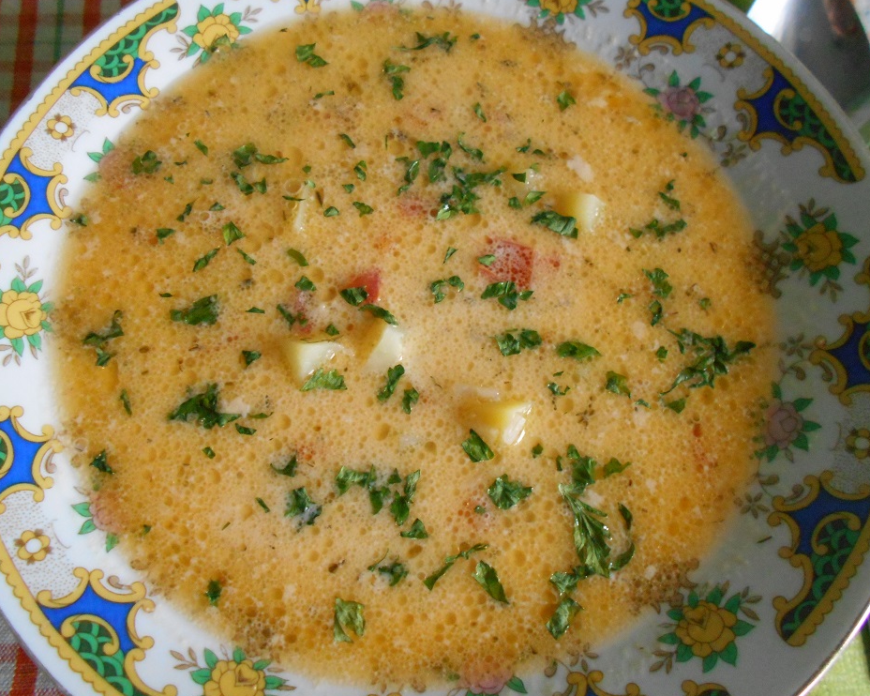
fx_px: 721
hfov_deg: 62.2
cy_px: 340
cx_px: 432
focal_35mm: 28
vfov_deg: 51.5
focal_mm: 4.6
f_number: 3.2
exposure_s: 1/100
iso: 800
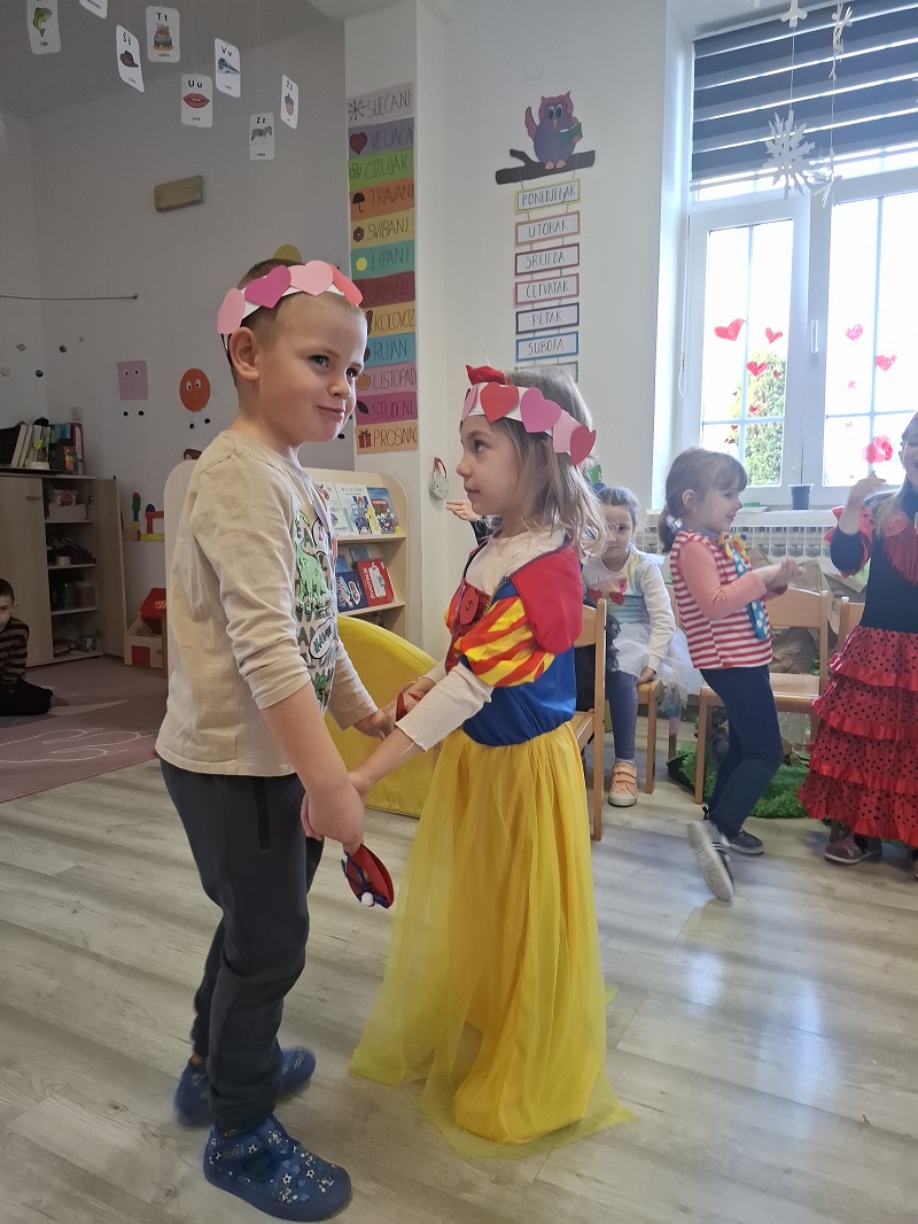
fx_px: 813
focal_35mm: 23
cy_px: 612
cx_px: 459
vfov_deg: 73.9
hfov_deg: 58.9
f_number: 1.8
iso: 160
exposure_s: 1/100
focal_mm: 5.54
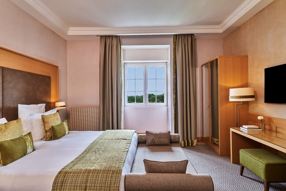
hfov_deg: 86.9
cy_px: 96
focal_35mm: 19
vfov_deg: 64.6
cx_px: 143
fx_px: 151
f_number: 9
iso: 100
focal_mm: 19
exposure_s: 1/2.5
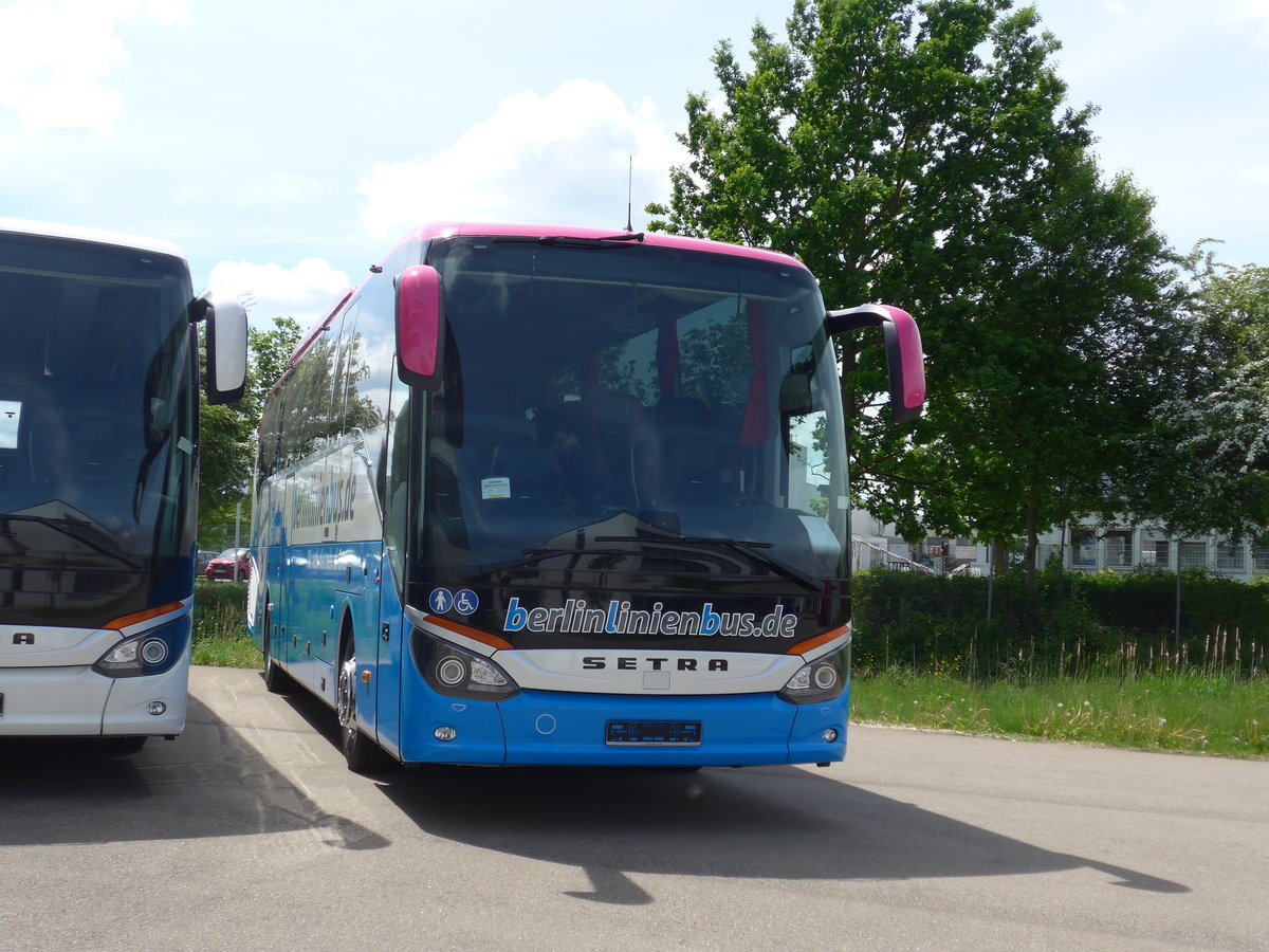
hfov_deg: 41.2
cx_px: 634
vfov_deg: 31.5
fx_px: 1686
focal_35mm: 46
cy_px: 476
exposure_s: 1/1300
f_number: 3
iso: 80
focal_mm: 9.5
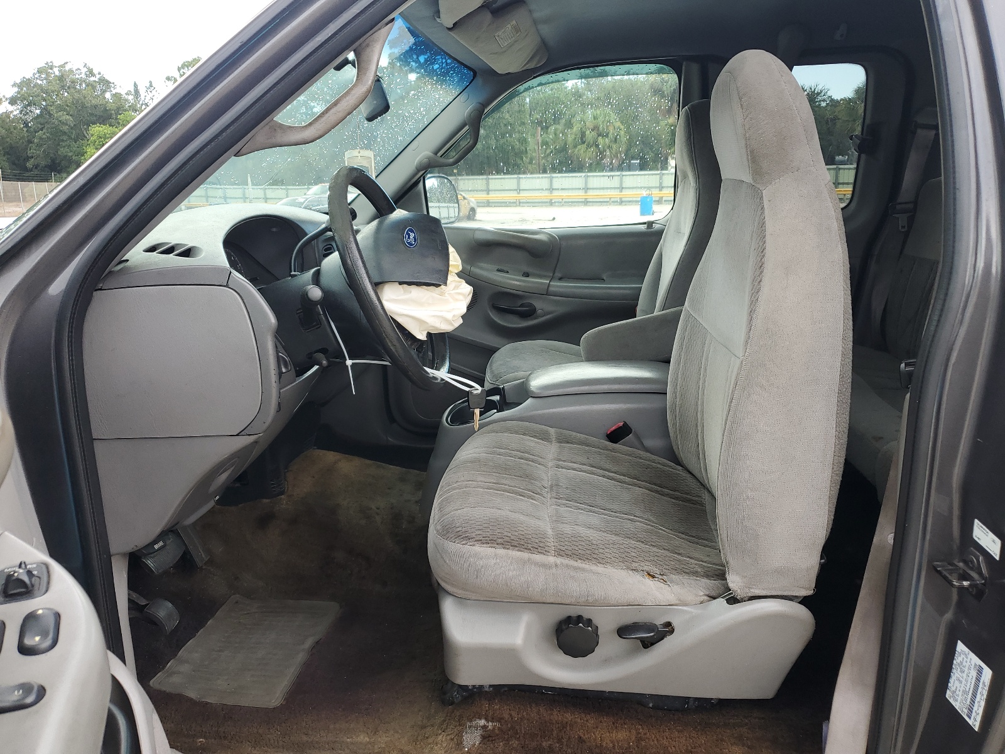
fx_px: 755
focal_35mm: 26
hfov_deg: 67.3
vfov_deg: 53.1
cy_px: 377
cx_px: 502
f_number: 1.5
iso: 50
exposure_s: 1/217
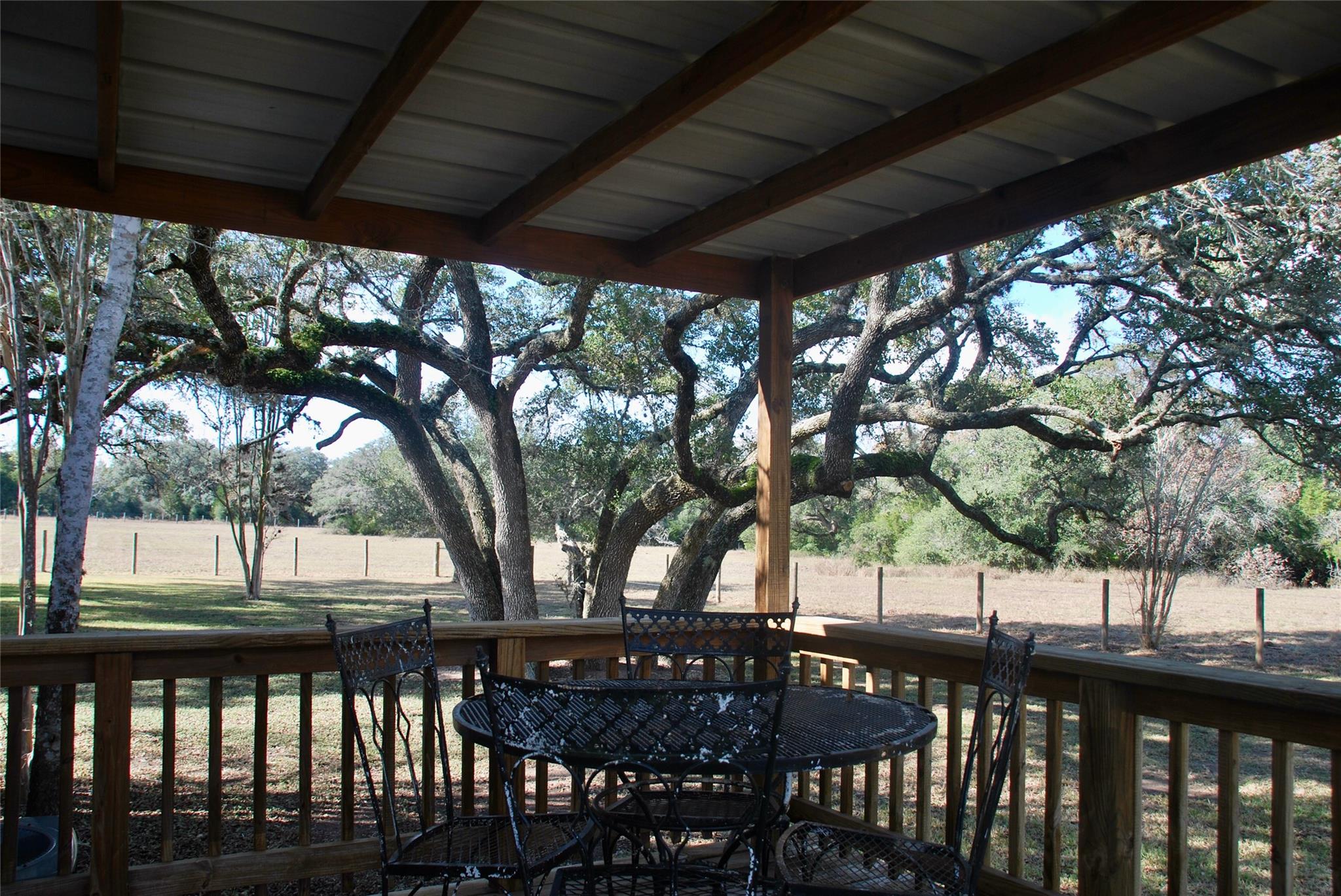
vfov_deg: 48.0
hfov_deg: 67.3
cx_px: 670
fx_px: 1007
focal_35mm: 27
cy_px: 448
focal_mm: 18
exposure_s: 1/125
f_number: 5.6
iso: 100
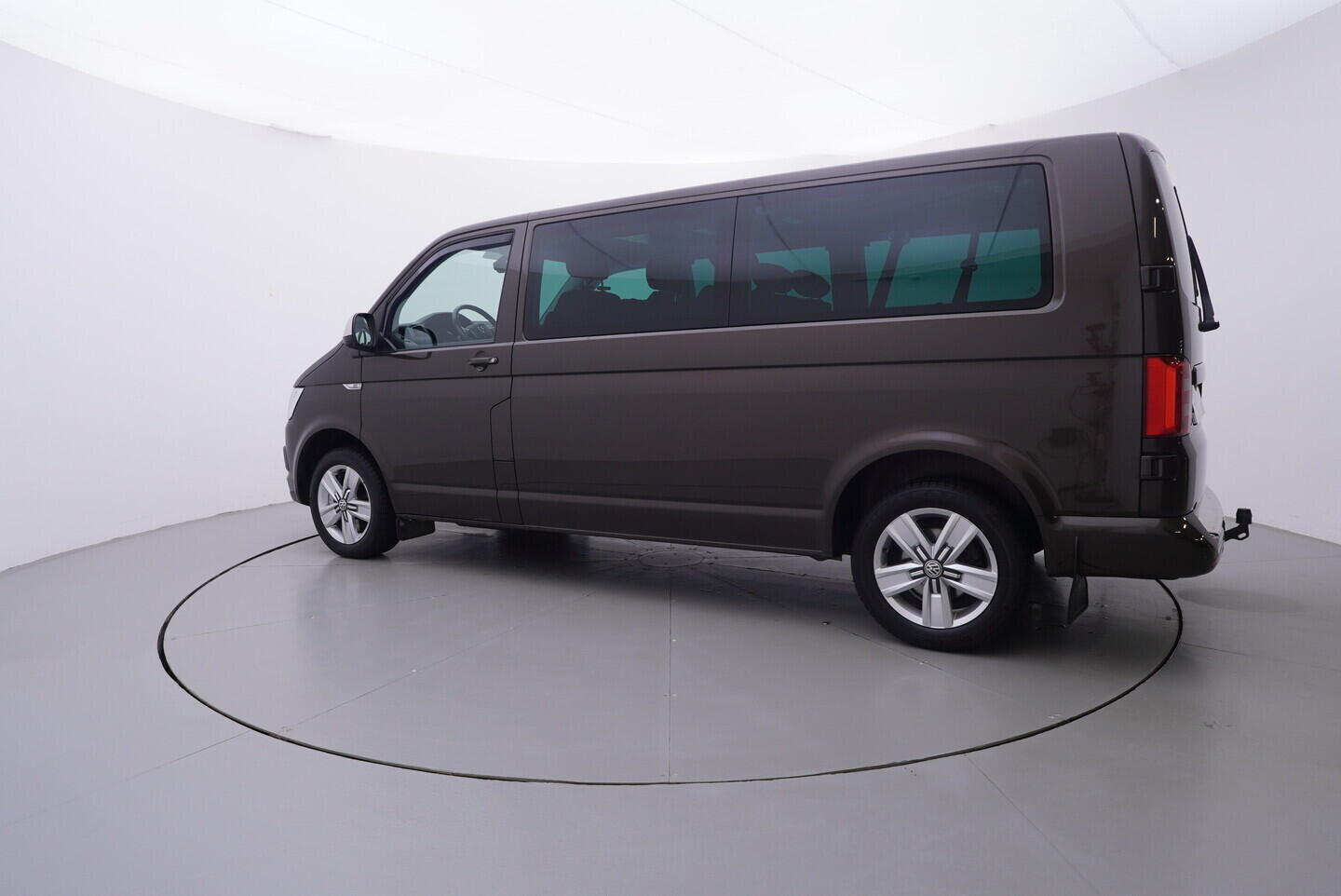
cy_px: 448
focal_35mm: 22
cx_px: 670
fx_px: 839
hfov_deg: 77.3
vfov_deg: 56.2
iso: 200
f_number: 5
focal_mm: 15
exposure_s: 1/80
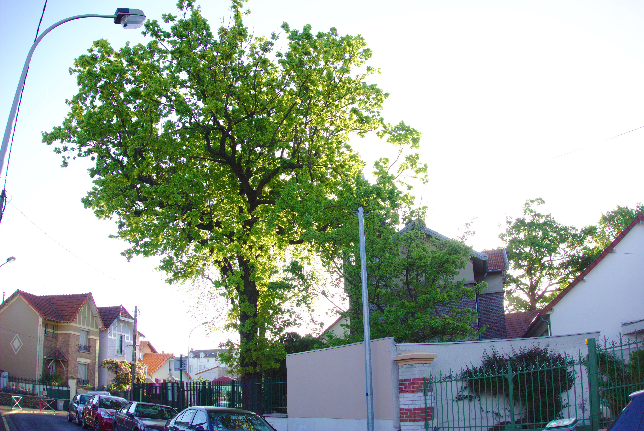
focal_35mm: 28
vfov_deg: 46.5
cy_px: 216
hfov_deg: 65.4
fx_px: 501
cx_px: 322
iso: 125
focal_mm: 10.4
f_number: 4.5
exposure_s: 1/100
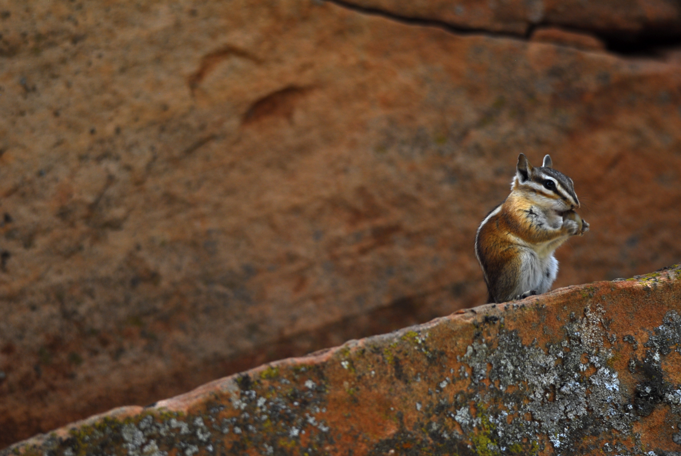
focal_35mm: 375
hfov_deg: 5.5
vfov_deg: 3.7
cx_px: 340
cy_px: 228
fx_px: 7102
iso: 200
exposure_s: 1/80
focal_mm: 250
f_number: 5.3
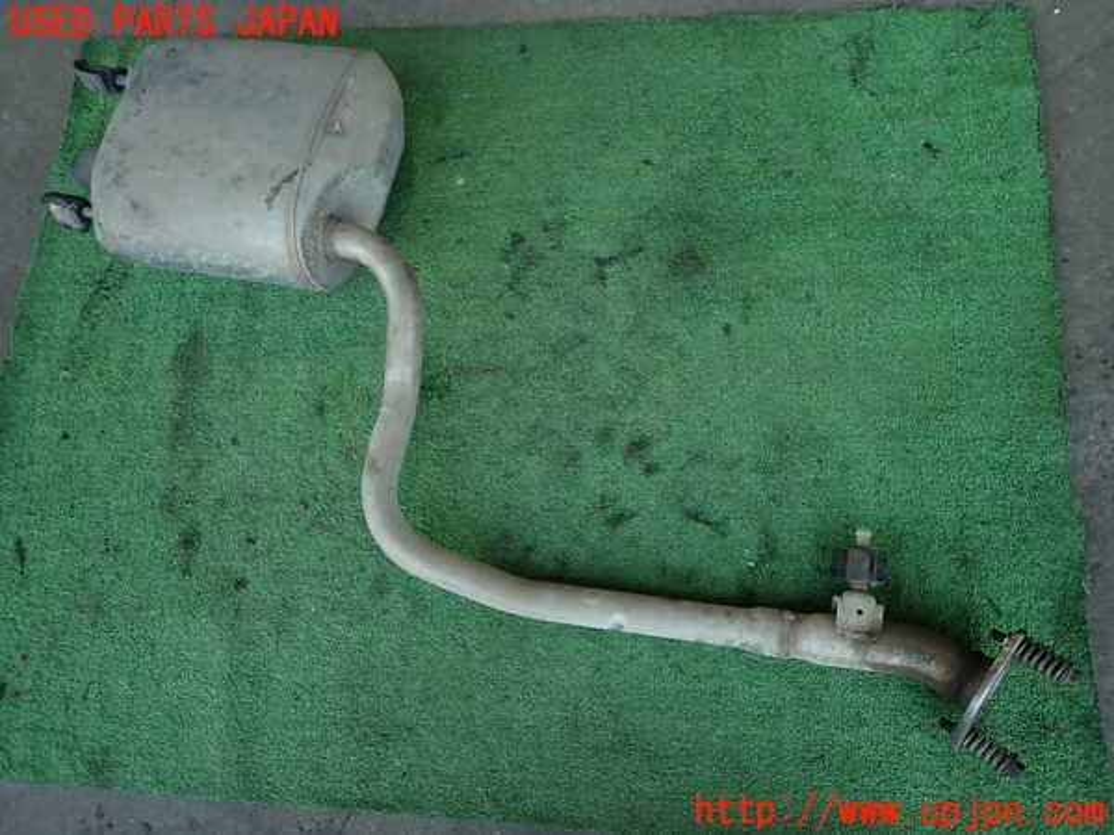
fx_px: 805
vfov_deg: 54.9
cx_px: 557
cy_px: 418
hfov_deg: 69.4
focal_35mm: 25
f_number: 2
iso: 100
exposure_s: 1/80
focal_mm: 4.5
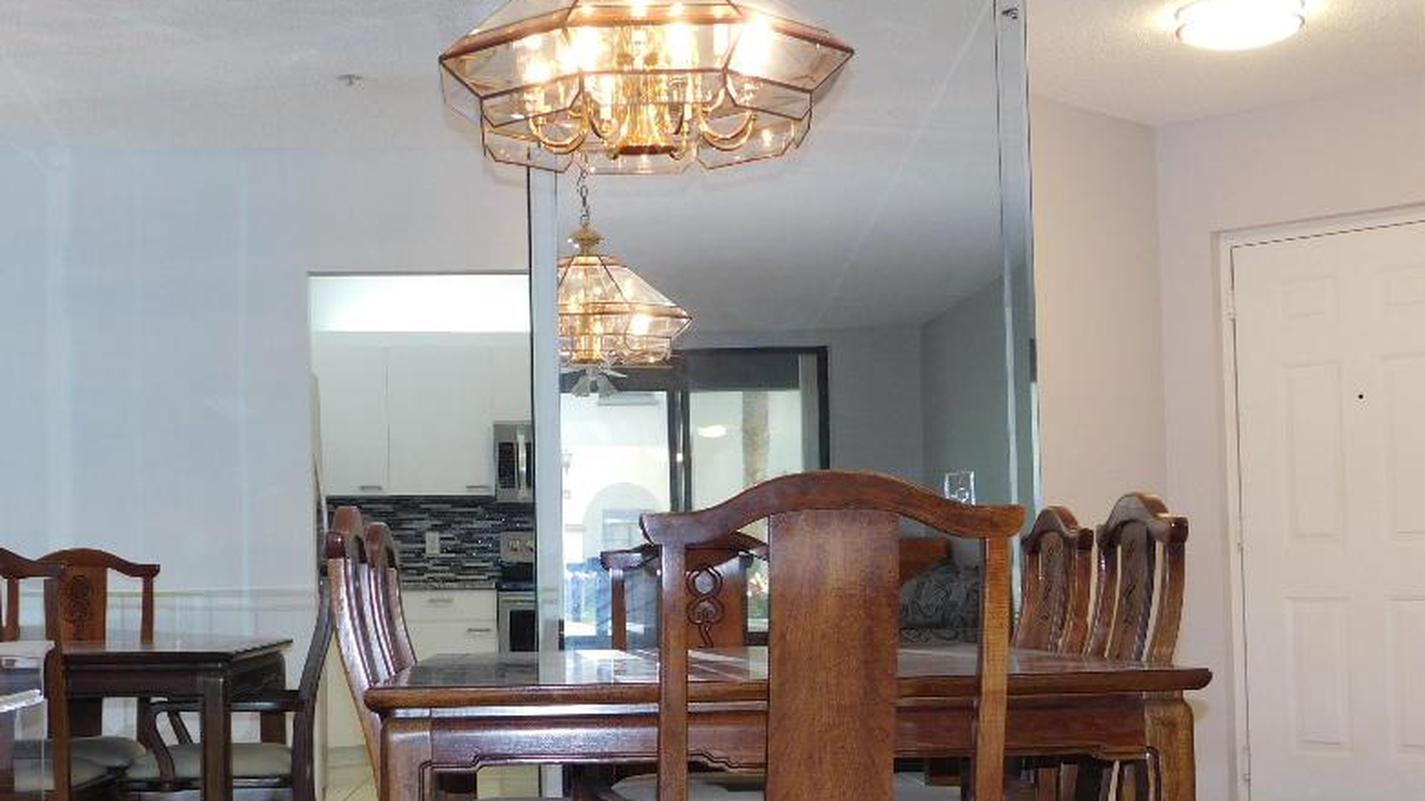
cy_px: 526
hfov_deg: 36.5
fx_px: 2153
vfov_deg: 21.0
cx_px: 553
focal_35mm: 57
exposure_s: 1/30
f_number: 3.6
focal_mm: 7.1
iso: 200
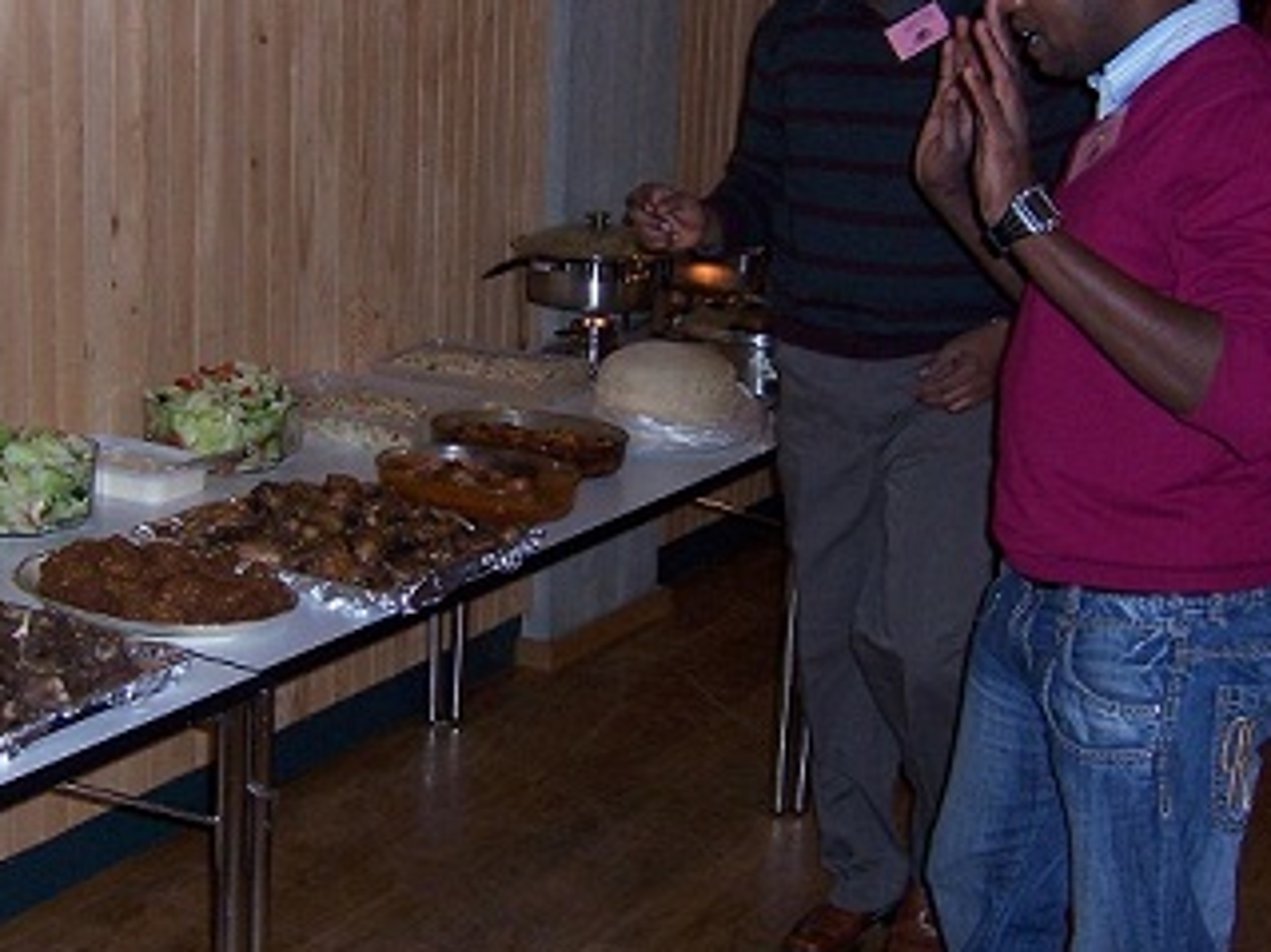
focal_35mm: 56
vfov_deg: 26.1
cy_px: 442
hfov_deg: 34.1
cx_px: 434
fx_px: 2055
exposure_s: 1/60
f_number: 2.8
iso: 140
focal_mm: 5.5
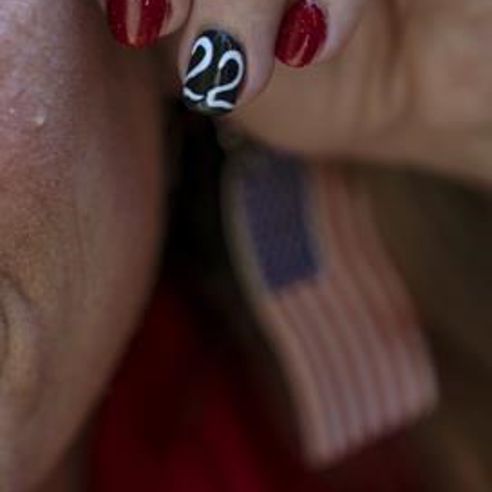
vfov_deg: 12.3
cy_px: 194
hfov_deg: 12.1
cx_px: -49
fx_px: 2283
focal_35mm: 142
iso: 100
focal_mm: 70
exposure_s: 1/200
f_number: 2.8
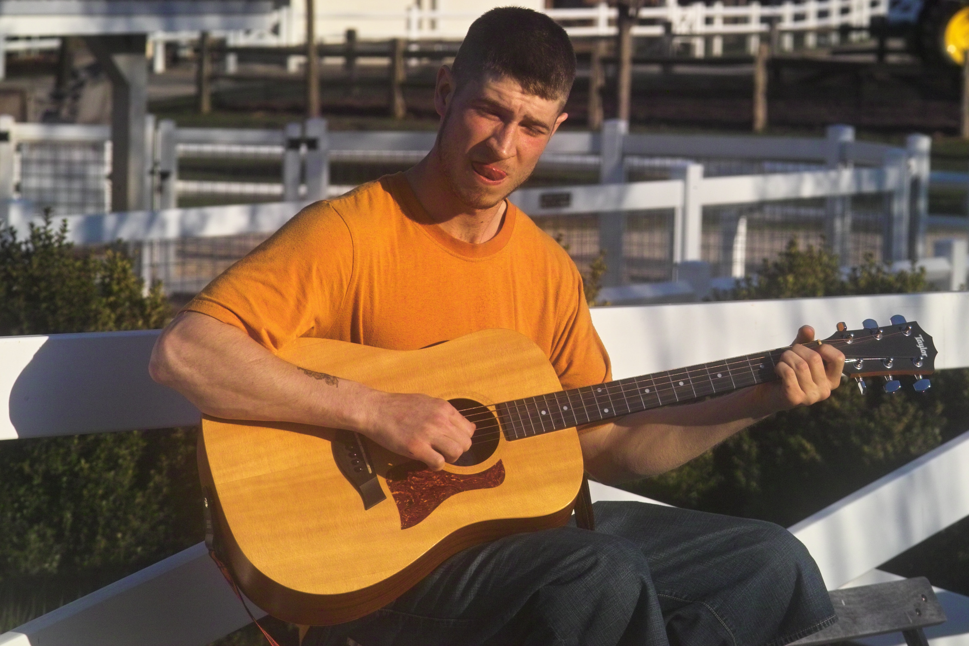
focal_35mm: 180
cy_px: 323
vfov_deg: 7.6
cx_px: 484
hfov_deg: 11.4
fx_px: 4845
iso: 200
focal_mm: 105
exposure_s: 1/750
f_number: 8
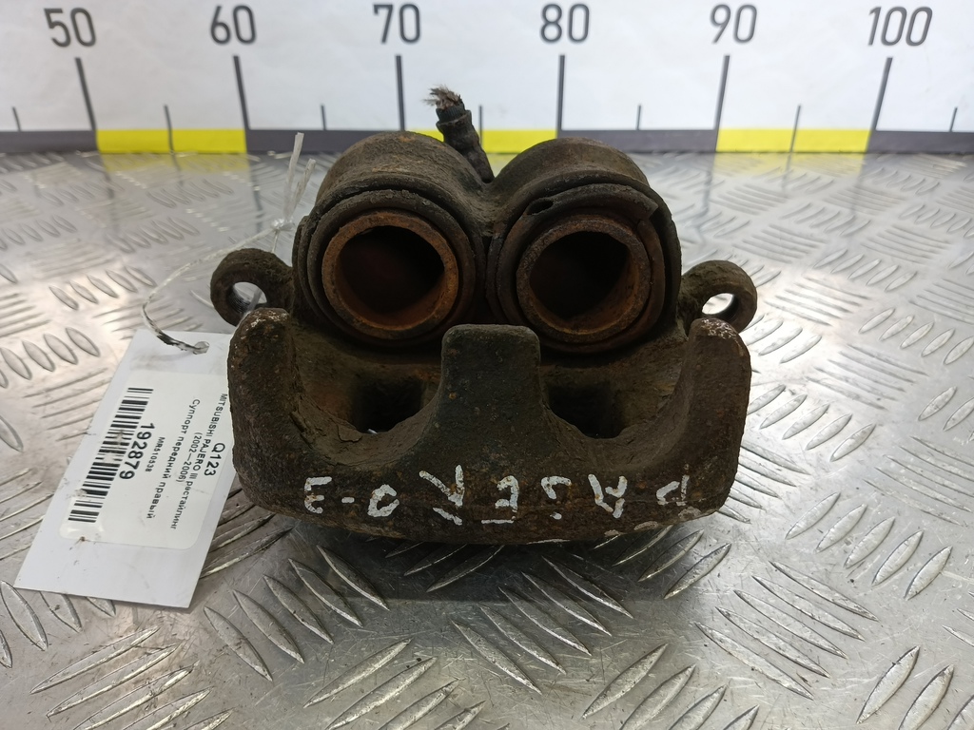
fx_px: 647
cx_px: 487
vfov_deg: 58.9
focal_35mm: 23
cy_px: 365
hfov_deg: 73.9
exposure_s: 1/50
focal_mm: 4.11
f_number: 1.6
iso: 82
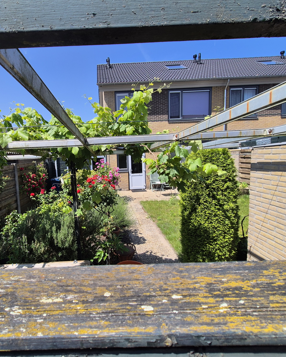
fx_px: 180
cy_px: 178
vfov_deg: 89.6
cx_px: 105
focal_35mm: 17
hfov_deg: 75.5
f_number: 2.2
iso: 64
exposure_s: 1/1996
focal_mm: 2.2
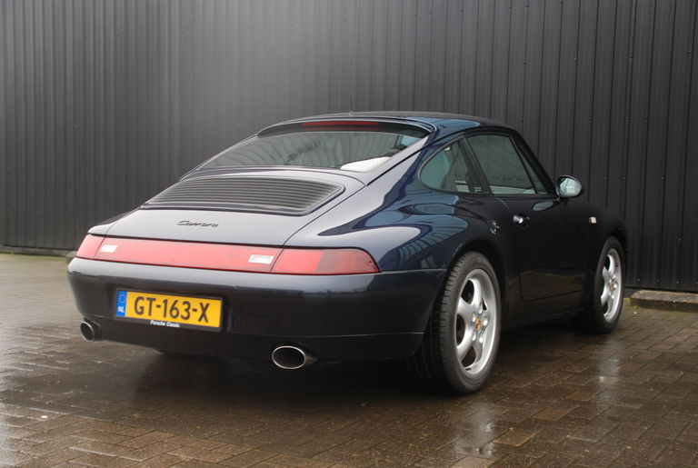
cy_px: 234
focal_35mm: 48
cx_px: 349
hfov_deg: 41.0
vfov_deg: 28.2
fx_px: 932
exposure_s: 1/40
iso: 200
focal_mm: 32
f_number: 4.2
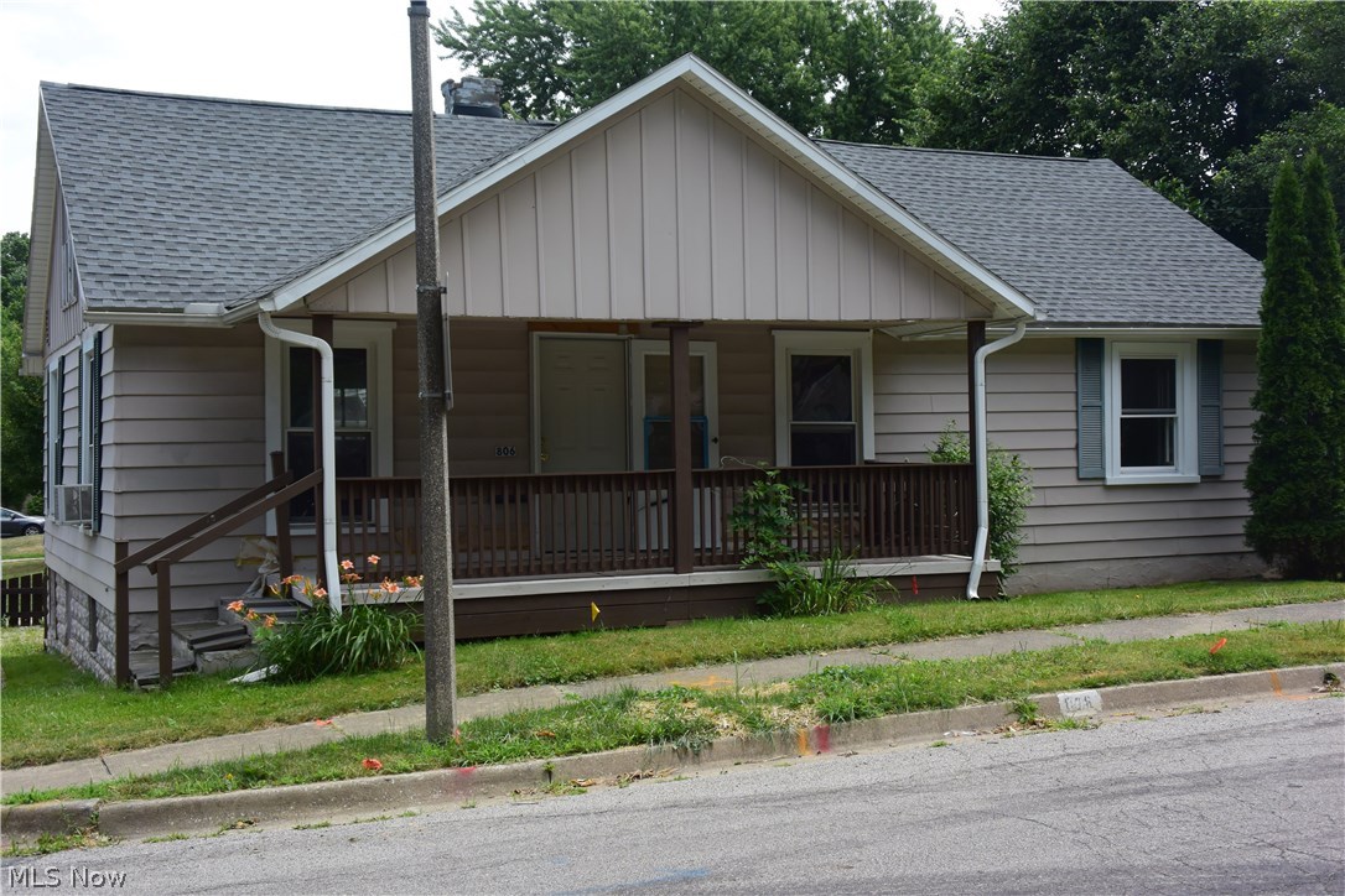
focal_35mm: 43
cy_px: 448
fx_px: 1606
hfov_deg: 45.4
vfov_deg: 31.2
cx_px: 672
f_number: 4.5
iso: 160
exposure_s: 1/500
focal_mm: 16.1
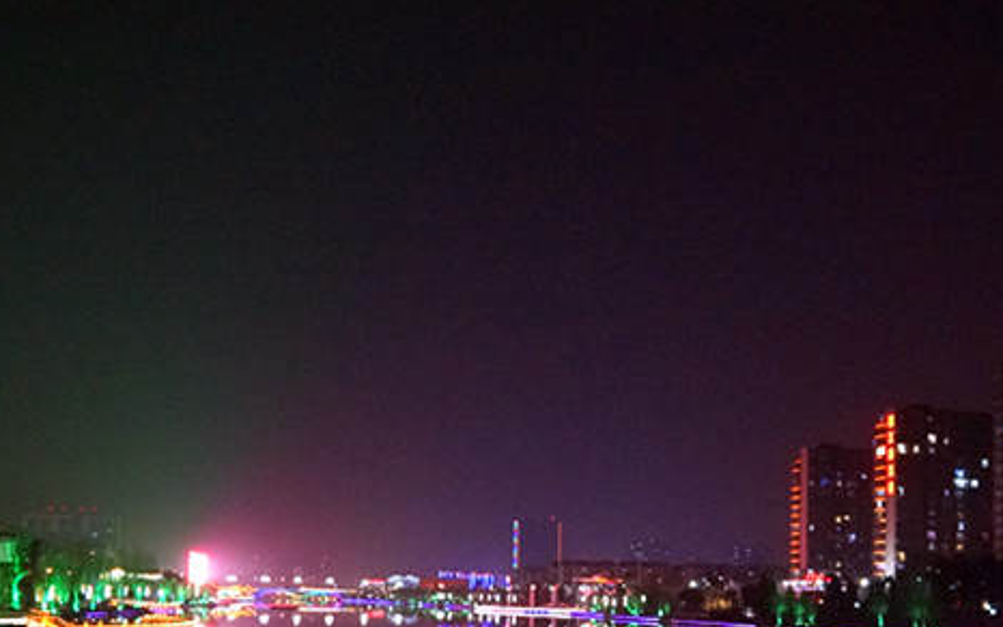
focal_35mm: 46
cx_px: 489
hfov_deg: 43.5
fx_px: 1257
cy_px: 540
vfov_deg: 27.2
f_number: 2.8
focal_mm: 18
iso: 6400
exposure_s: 1/60
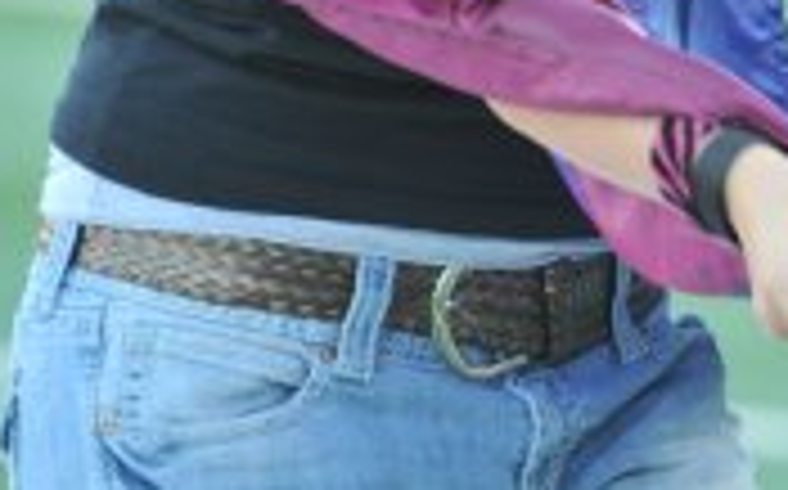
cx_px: 588
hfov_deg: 2.0
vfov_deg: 1.2
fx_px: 22485
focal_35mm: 1048
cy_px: -373
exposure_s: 1/250
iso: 200
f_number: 2.8
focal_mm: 200
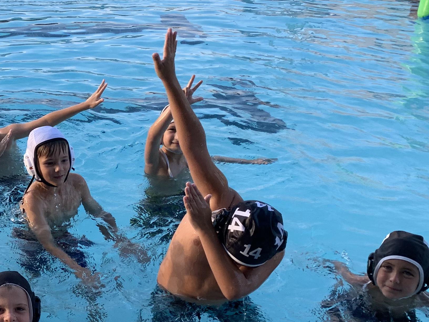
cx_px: 1
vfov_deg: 22.9
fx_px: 793
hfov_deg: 28.4
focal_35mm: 64
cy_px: 172
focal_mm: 4.25
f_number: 1.8
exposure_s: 1/245
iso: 25
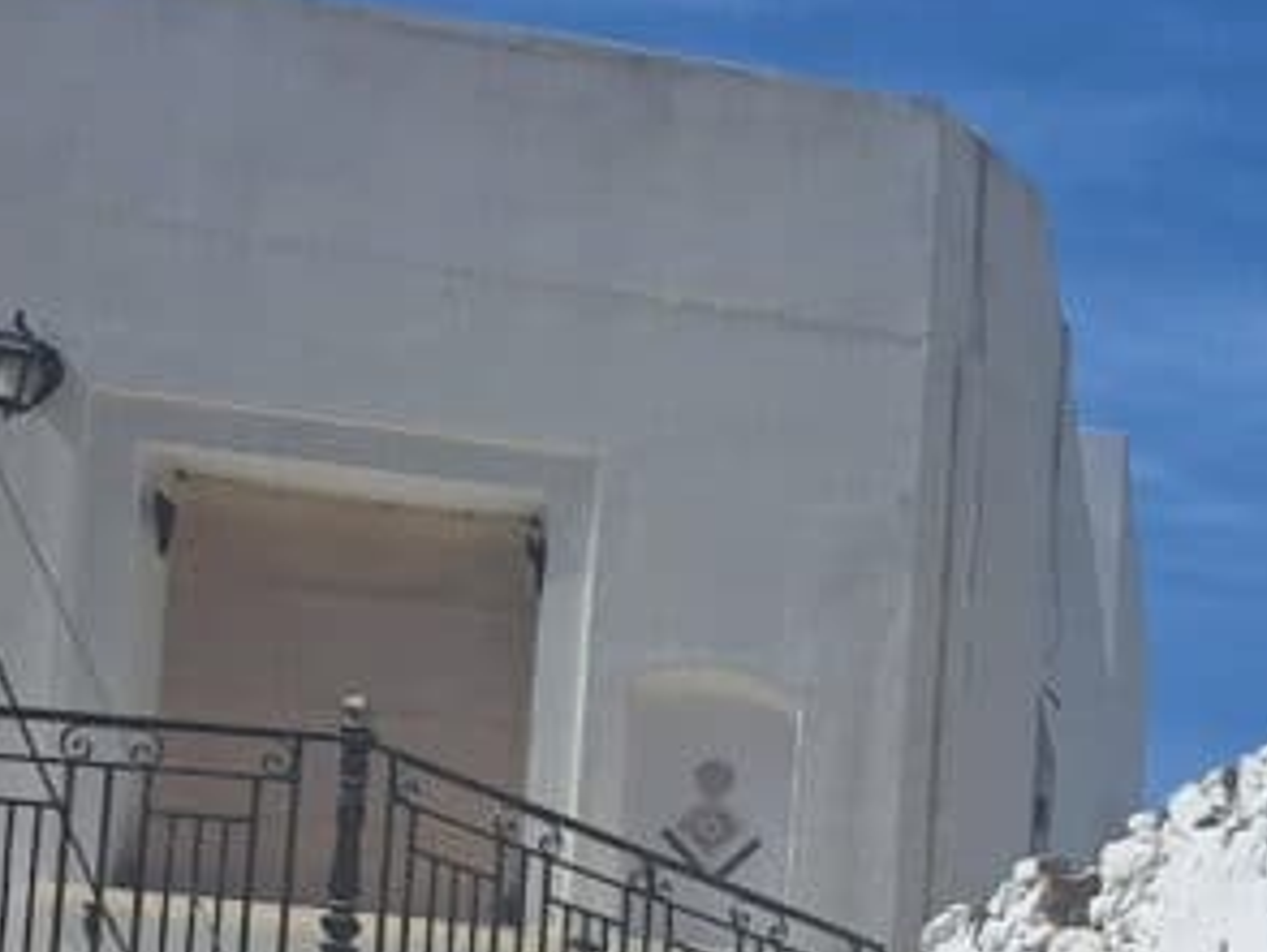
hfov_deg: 19.8
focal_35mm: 80
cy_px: 1538
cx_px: 2094
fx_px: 2931
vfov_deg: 16.4
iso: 40
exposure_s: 1/4717
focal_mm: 5.54
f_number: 1.8
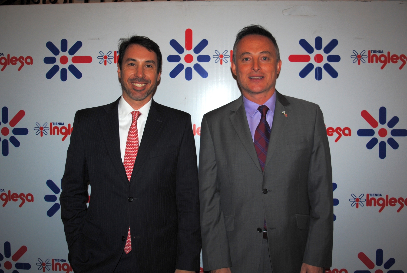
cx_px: 199
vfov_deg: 38.4
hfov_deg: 55.0
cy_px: 138
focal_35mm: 35
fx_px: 391
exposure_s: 1/60
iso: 200
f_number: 3.8
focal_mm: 21
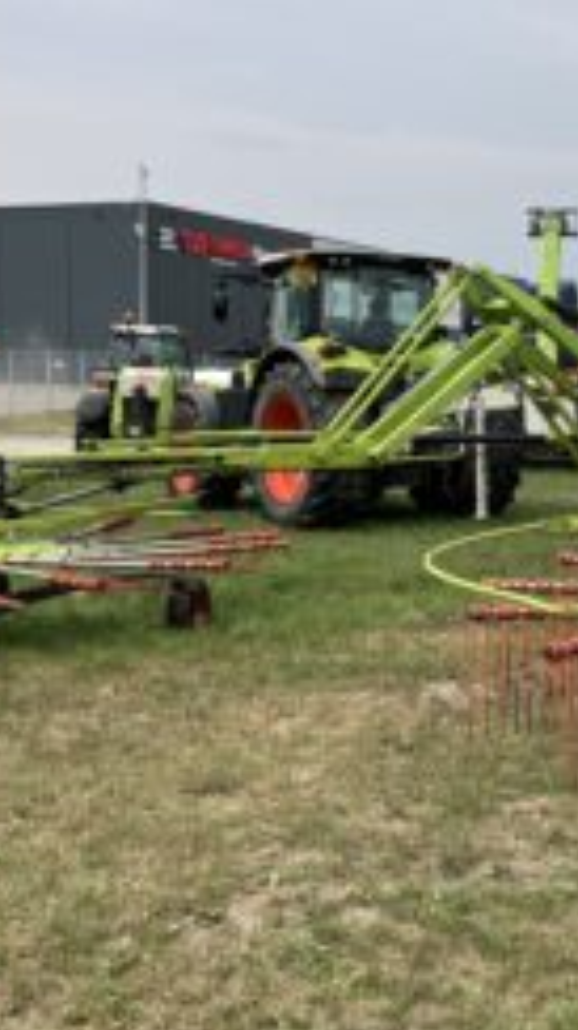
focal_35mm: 50
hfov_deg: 22.9
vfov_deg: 41.3
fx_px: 1364
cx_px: 582
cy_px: 485
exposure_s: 1/2183
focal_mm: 3.99
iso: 32
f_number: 1.8
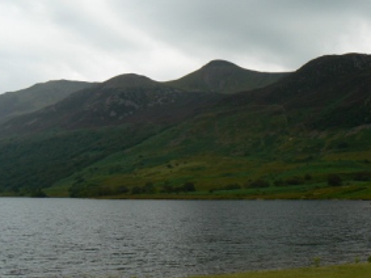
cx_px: 205
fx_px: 589
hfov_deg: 34.9
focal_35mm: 55
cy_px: 123
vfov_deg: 26.5
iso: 80
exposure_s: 1/250
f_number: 5.6
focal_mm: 6
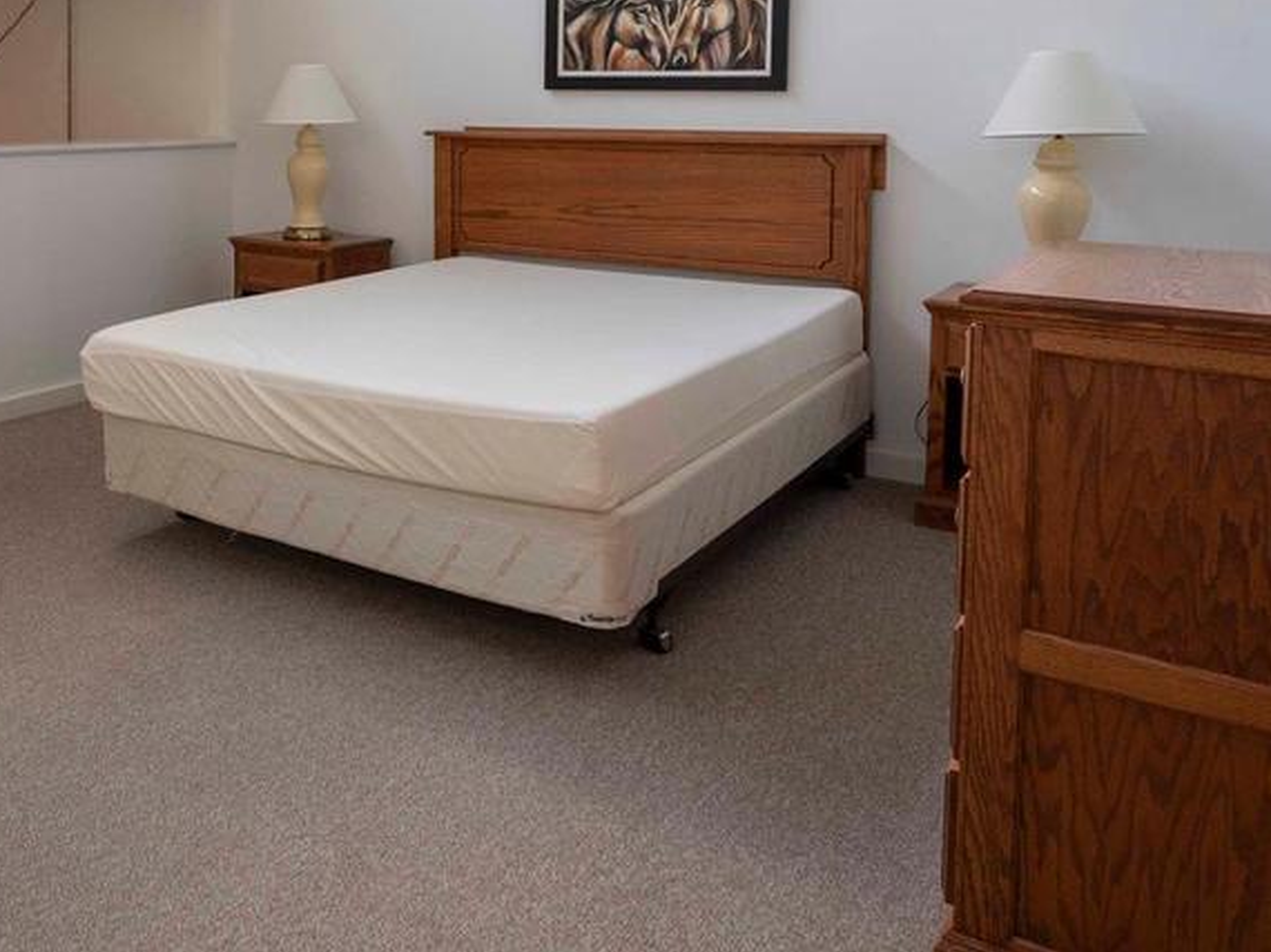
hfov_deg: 50.7
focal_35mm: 34
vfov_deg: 39.8
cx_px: 254
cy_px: 167
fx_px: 1248
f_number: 5
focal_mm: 14
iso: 1000
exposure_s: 1/640
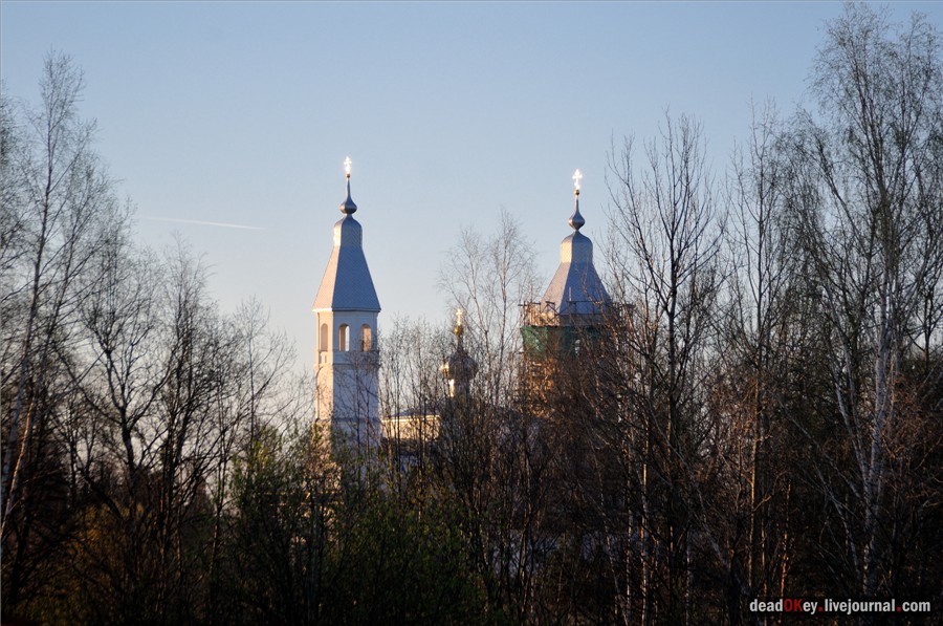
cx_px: 472
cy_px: 313
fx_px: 4001
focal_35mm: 153
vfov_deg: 8.9
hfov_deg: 13.4
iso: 320
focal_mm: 102
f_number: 6.3
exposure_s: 1/400
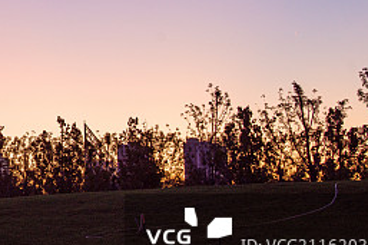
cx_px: -129
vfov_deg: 9.2
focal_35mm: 149
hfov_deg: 13.2
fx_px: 1522
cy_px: 14
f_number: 8
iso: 400
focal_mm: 55
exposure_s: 1/30
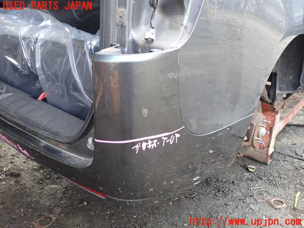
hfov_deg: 60.0
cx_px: 152
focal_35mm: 30
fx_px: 263
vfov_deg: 46.8
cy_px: 114
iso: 125
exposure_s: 1/60
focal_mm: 5.4
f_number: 2.3
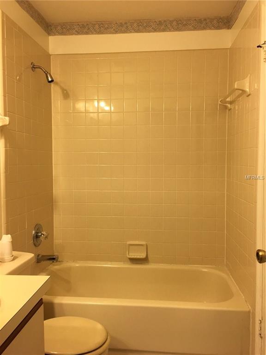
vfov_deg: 61.7
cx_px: 133
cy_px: 178
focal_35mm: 29
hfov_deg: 48.2
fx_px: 297
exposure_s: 1/15
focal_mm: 4.15
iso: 25
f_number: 2.2
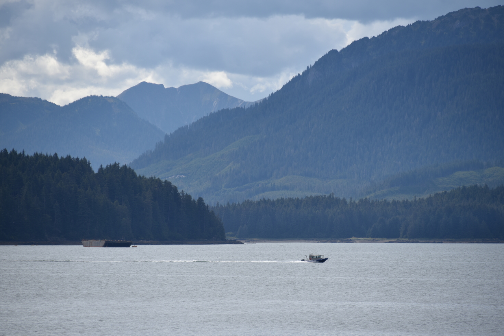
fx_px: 3501
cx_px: 252
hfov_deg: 8.2
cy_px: 168
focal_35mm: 250
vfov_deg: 5.5
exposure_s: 1/500
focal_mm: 250
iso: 100
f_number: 7.1
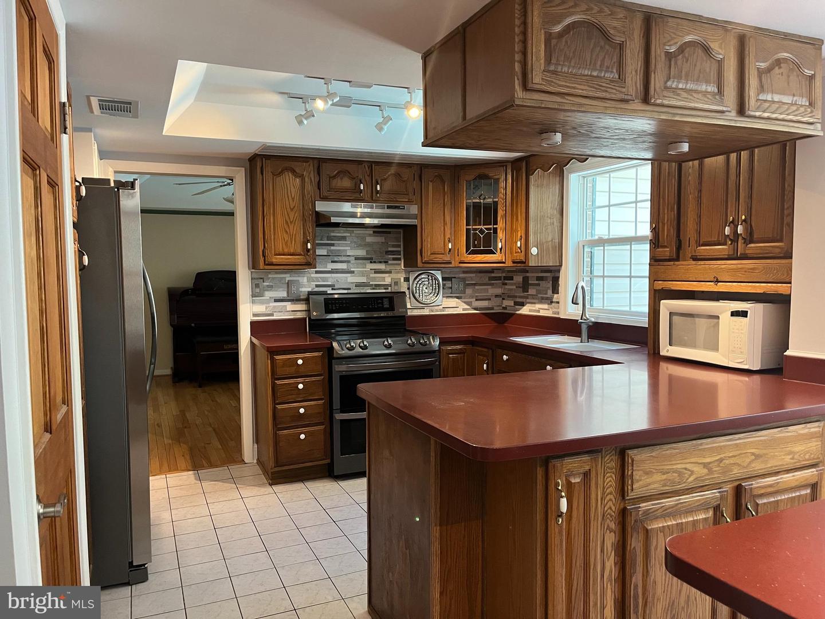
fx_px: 620
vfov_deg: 53.1
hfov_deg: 67.3
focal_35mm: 26
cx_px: 412
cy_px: 310
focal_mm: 5.1
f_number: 1.6
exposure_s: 1/60
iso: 320
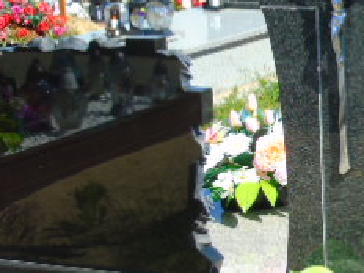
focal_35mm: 127
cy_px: 180
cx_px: 500
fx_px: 1335
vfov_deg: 11.7
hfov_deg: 14.7
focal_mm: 8.2
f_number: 4.1
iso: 80
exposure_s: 1/500
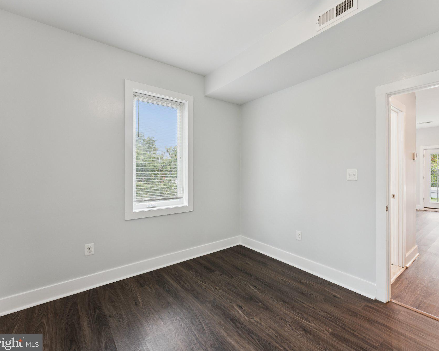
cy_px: 175
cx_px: 252
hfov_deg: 92.5
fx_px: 208
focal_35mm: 16
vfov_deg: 80.4
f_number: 8
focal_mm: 14
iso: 200
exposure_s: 1/6
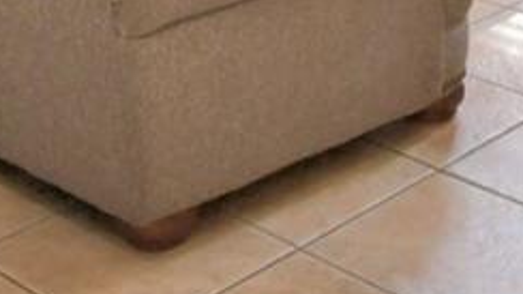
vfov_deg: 9.7
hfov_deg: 20.7
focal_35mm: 103
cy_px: -509
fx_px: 1428
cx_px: 328
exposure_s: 1/80
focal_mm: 10
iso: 400
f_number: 4.5
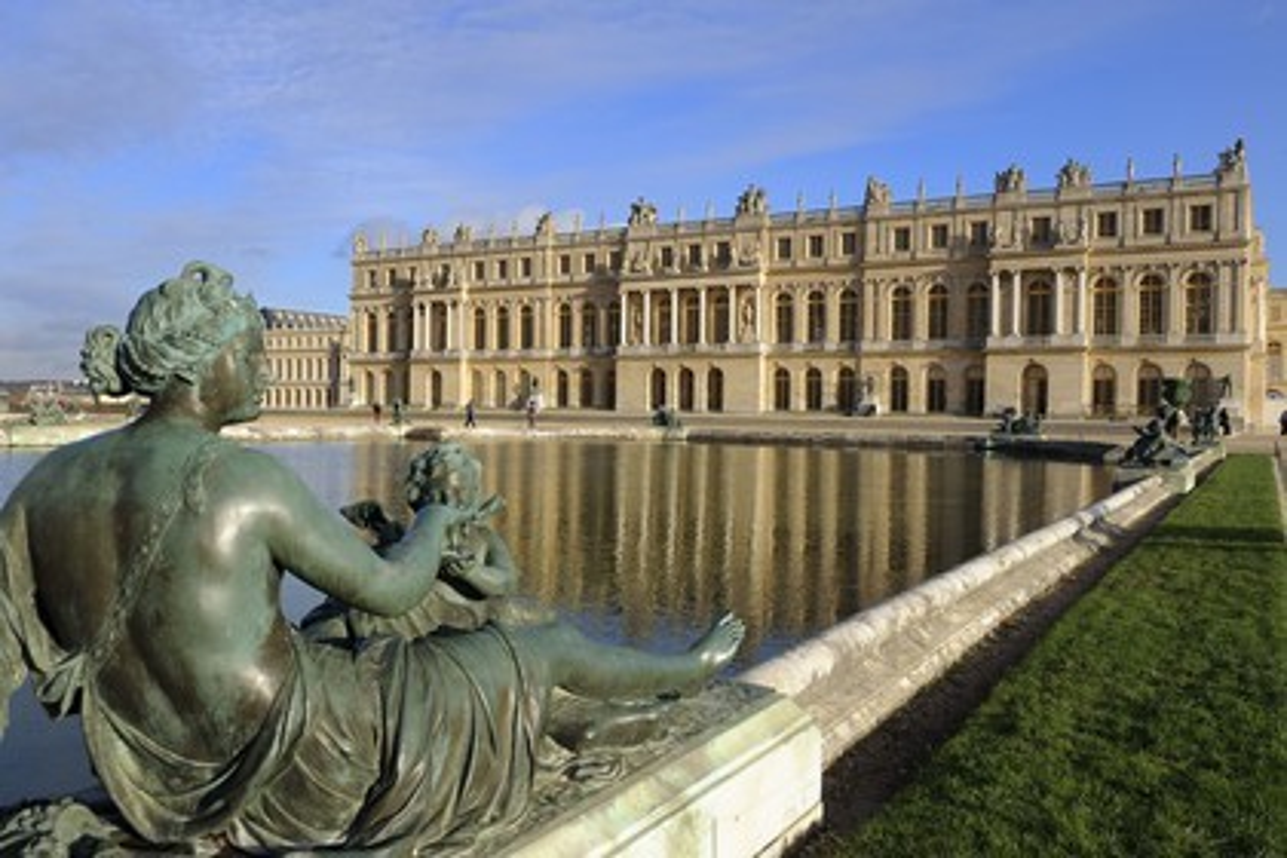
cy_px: 429
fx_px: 1037
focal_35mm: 29
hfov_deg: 63.7
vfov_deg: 45.0
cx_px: 644
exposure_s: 1/160
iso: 200
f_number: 10
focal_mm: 29
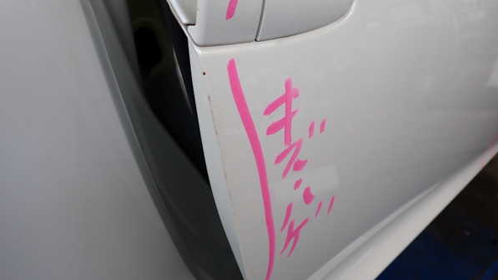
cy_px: 116
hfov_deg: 59.5
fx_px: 436
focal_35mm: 33
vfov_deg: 35.5
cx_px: 250
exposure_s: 1/125
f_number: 2.3
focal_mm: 5.4
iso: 125
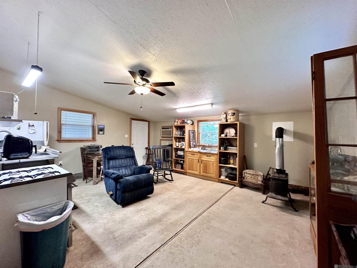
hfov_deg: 102.1
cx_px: 178
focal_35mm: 14
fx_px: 144
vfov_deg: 85.7
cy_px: 134
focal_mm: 2.22
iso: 250
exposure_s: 1/60
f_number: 2.2
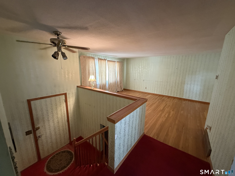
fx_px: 95
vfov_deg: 85.7
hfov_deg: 102.1
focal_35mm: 14
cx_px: 118
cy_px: 88
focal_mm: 2.22
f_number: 2.2
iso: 640
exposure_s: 1/60
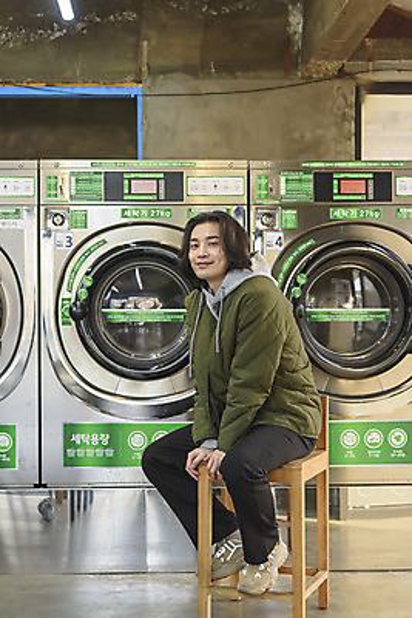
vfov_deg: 34.5
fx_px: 995
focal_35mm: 58
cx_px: 206
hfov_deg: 23.4
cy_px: 309
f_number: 4.5
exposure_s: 1/100
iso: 400
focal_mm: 58
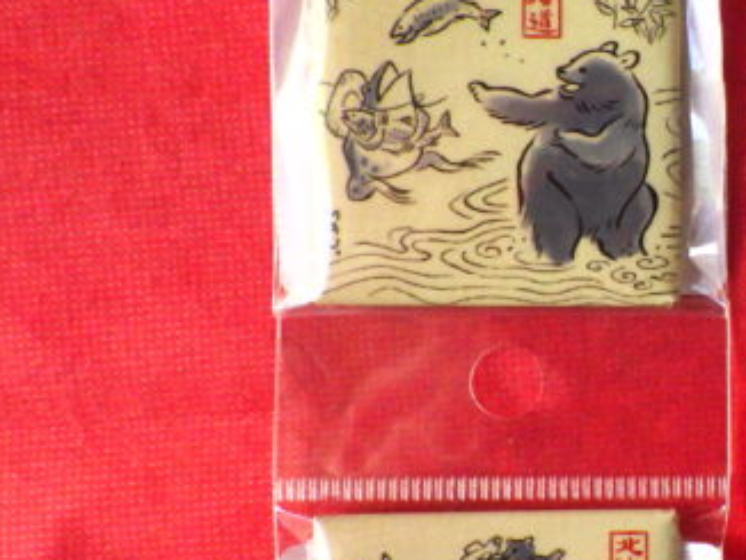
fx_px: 1316
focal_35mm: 61
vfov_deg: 24.0
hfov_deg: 29.3
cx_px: 770
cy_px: 307
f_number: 3.5
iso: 160
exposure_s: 1/45
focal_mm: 5
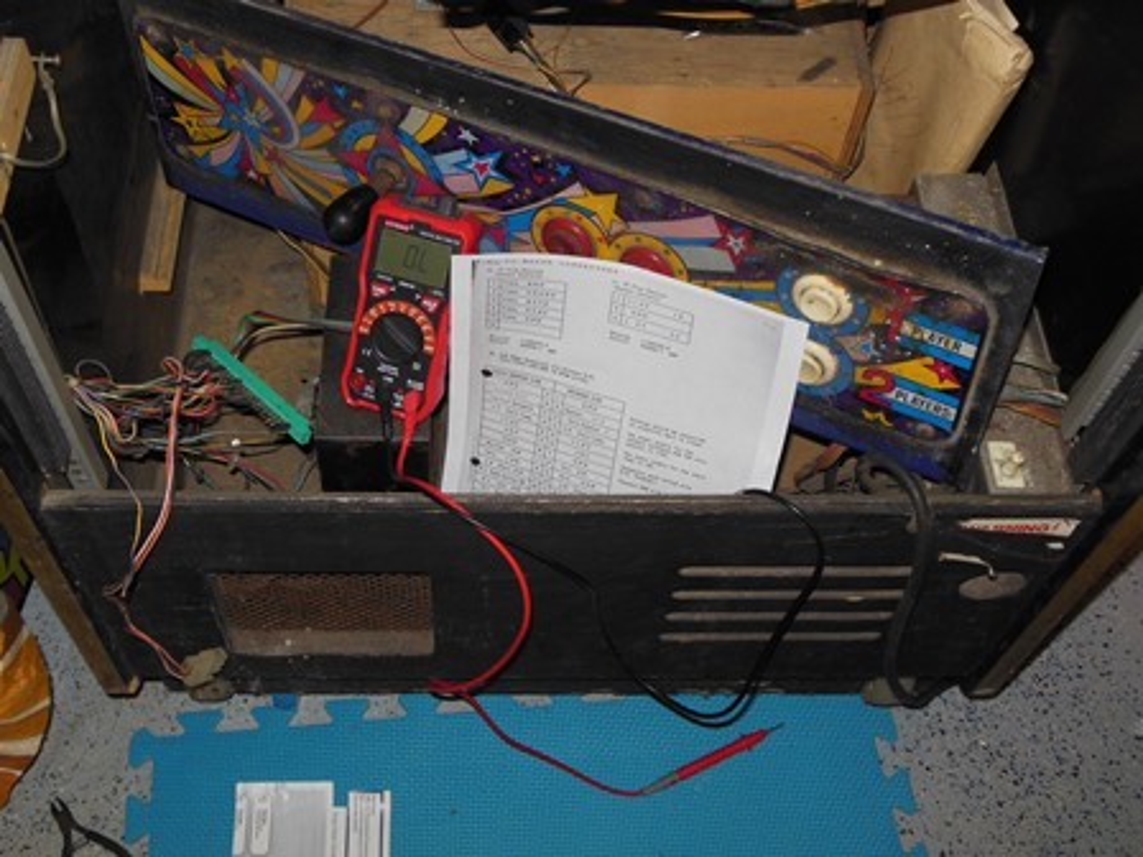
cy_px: 428
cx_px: 572
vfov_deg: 37.7
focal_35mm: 38
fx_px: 1255
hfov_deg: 49.0
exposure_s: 1/30
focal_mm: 6.8
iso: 200
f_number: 3.6
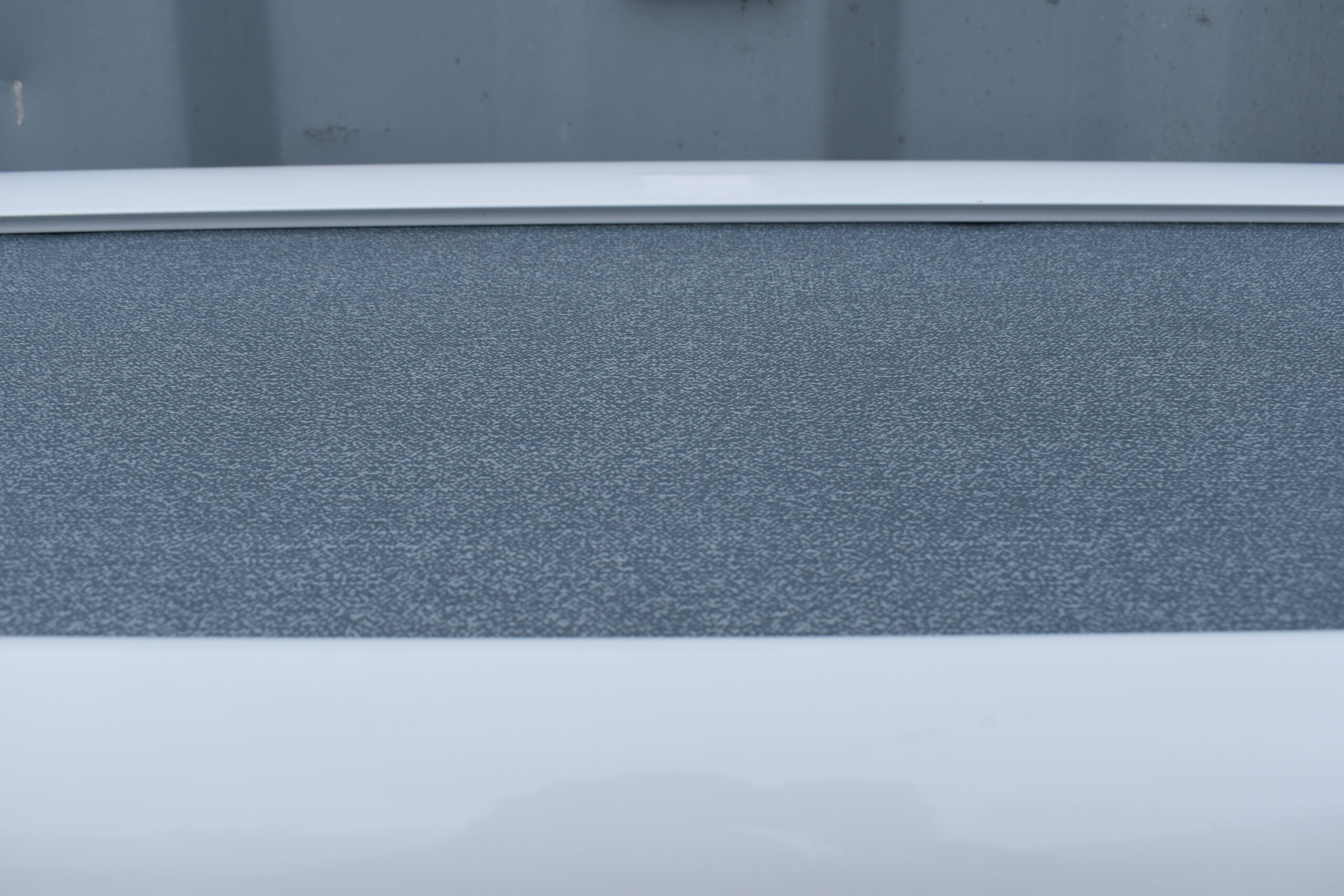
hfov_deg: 55.1
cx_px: 672
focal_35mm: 34
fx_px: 1288
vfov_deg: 38.4
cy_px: 448
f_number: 7.1
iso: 200
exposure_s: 1/320
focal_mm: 23
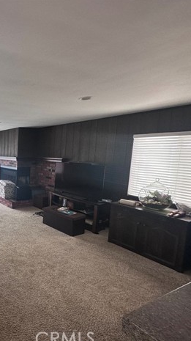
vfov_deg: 83.9
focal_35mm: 21
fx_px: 189
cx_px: -29
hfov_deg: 40.5
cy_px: 173
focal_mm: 2.22
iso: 125
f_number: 2.2
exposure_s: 1/120
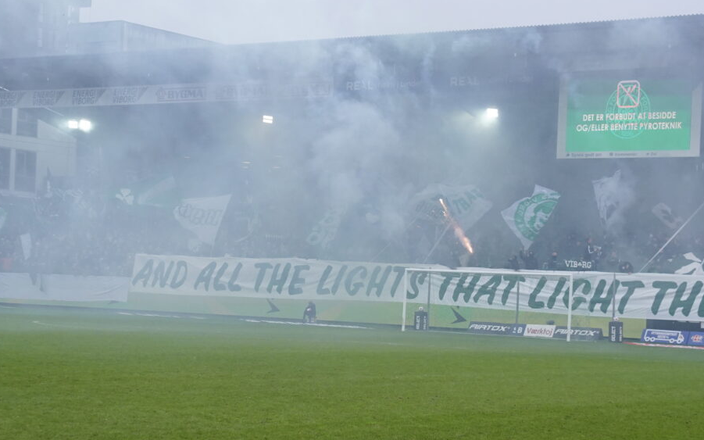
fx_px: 1688
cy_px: 194
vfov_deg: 14.8
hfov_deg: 23.6
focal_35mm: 88
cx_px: 353
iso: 3200
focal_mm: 51
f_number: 5
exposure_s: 1/1600
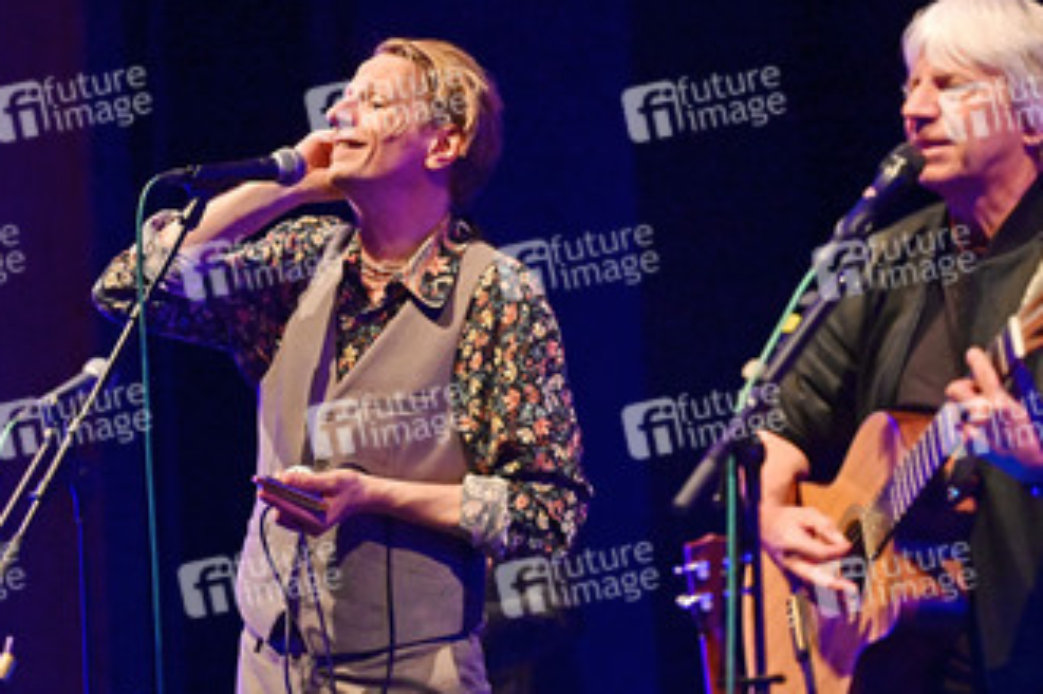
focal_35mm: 267
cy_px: 342
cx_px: 620
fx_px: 7731
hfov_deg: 7.7
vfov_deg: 5.1
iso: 10000
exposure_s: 1/160
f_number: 2.8
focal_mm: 195
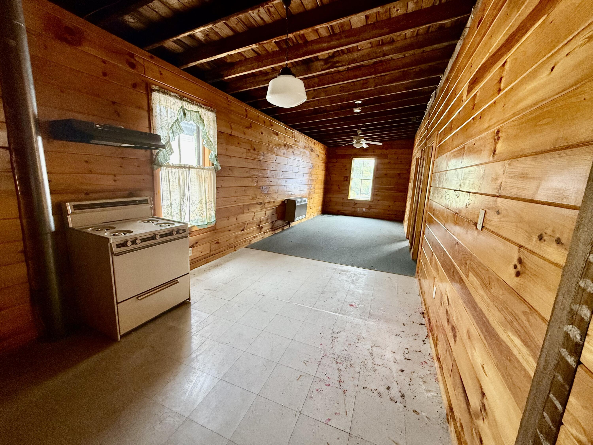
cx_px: 296
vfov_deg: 85.7
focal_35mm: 14
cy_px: 222
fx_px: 240
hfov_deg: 102.1
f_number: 2.2
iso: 320
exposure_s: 1/99
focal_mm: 2.22
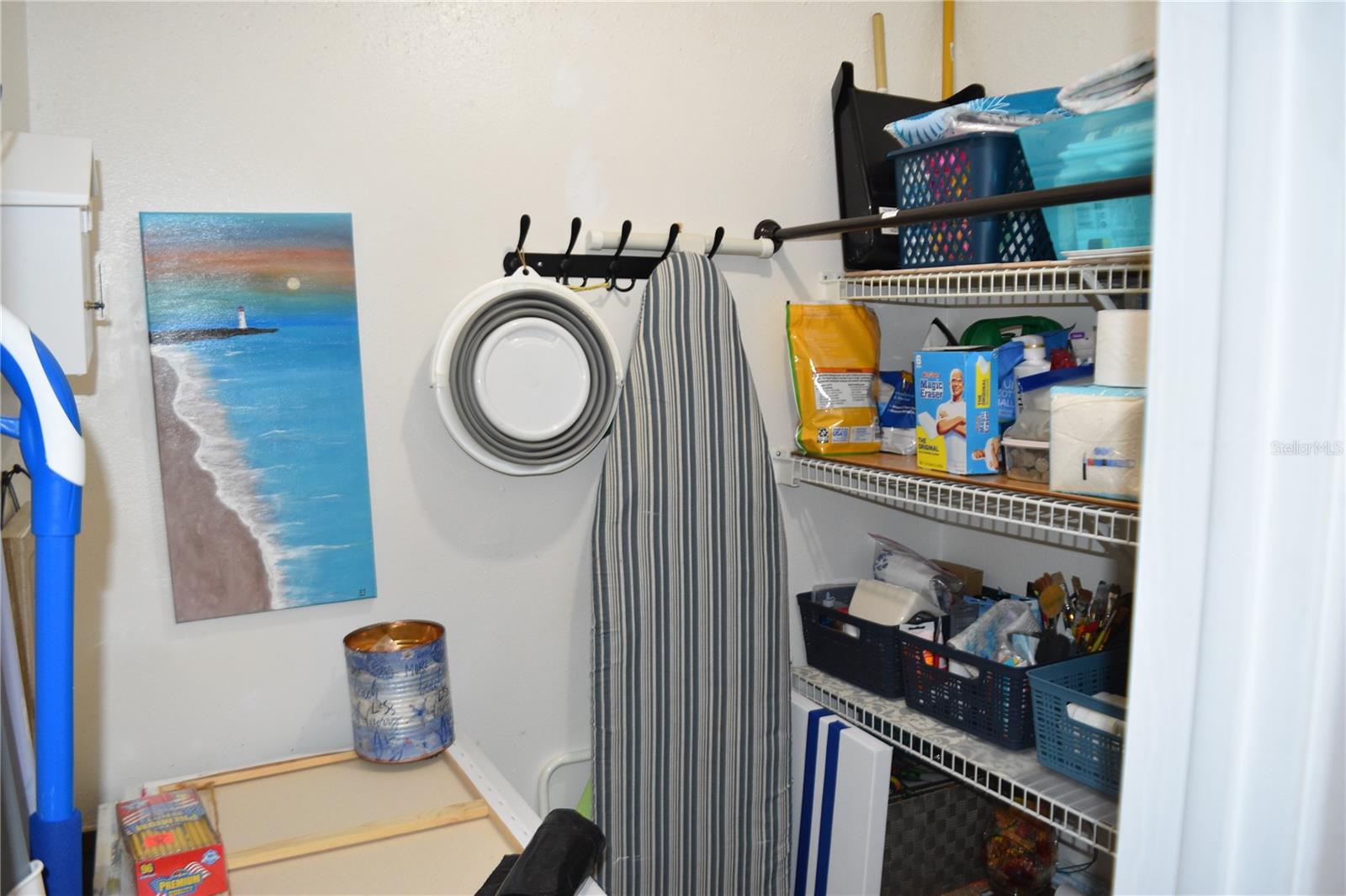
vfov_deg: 47.9
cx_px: 673
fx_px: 1009
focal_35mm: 27
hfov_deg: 67.4
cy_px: 448
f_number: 4.5
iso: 800
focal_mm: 18
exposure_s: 1/80
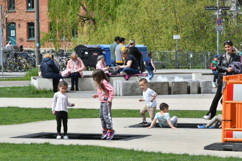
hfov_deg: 8.1
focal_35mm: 255
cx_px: 121
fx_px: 1714
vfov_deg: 5.4
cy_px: 80
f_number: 36
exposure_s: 1/200
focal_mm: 170
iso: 1600
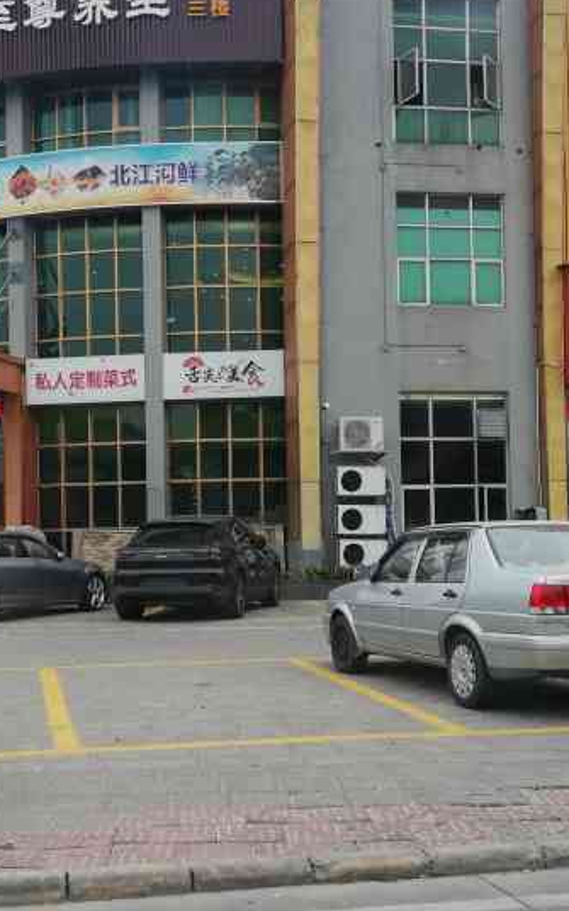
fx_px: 1191
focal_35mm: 48
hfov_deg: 26.8
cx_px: 217
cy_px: 509
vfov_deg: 41.8
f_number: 2.2
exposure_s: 1/294
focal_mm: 3.81
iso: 50
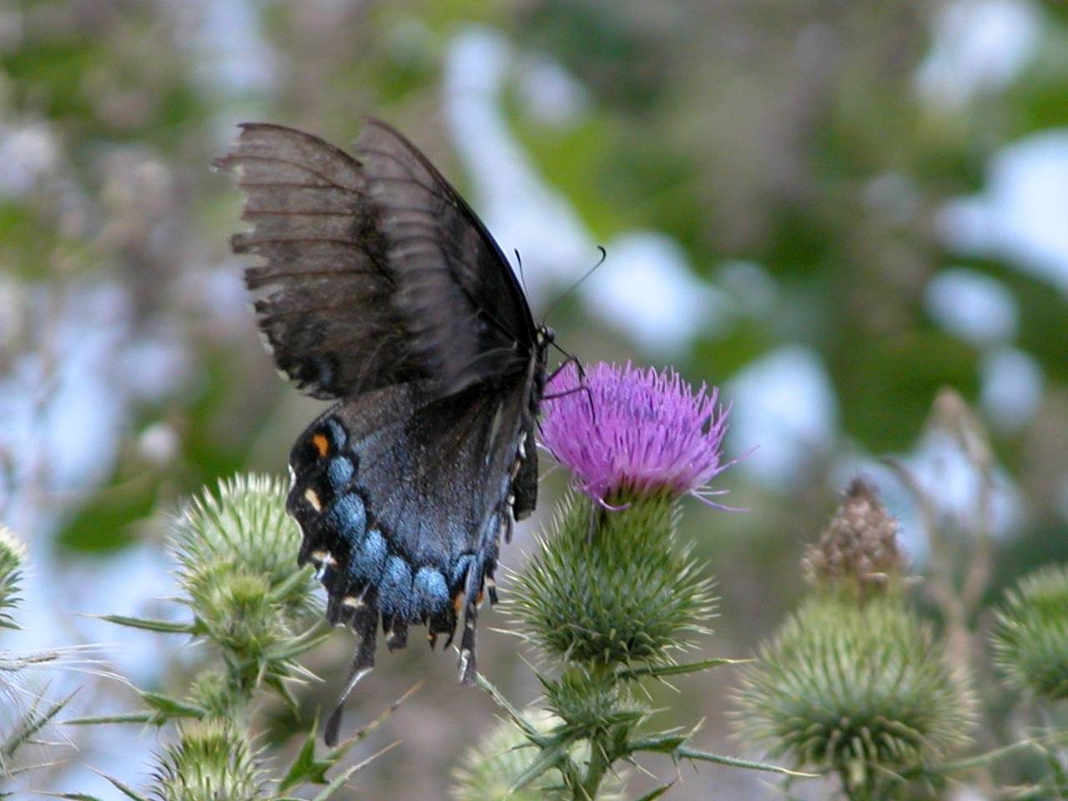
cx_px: 534
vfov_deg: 5.3
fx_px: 8639
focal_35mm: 280
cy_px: 400
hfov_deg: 7.1
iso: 100
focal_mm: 71.2
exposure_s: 1/528
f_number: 4.2
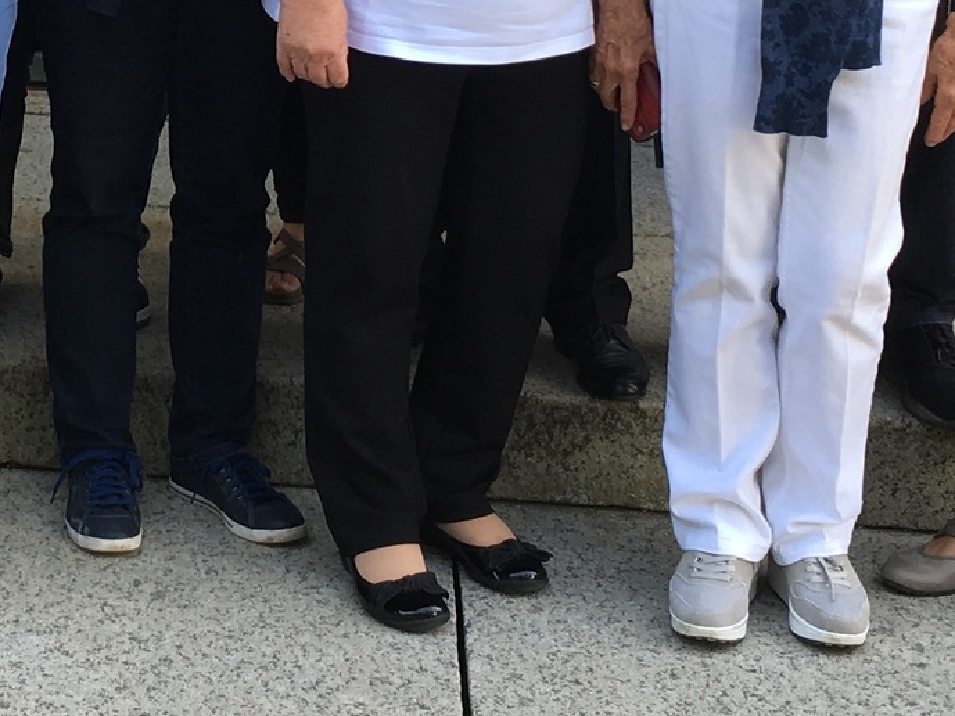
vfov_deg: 14.0
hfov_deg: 19.1
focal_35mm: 101
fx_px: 2787
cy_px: -247
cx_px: 83
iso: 25
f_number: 2.2
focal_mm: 4.15
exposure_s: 1/129
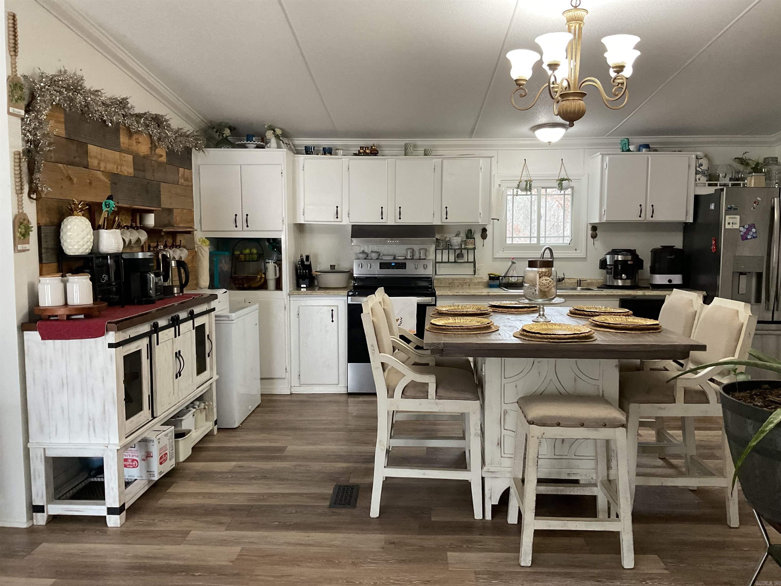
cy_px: 293
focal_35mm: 29
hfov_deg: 61.7
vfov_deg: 48.2
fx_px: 654
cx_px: 390
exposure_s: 1/60
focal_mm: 3
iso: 160
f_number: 1.8
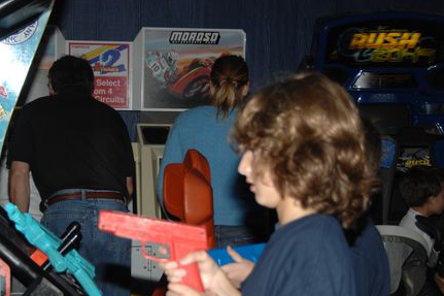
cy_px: 189
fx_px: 1097
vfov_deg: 15.3
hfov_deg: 22.8
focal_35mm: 89
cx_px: 156
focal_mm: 40
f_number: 4.5
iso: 200
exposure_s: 1/125
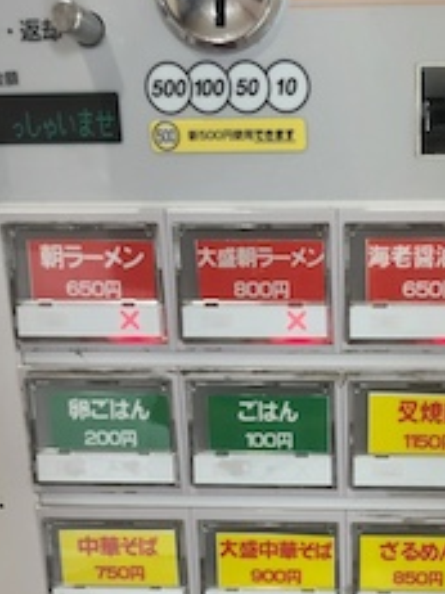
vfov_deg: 33.3
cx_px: 396
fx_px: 926
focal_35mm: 54
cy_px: 561
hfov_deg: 26.2
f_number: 1.6
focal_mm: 4.2
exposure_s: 1/91
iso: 125
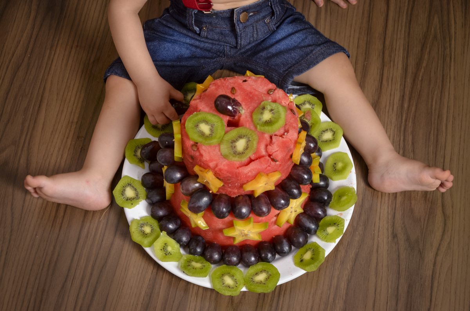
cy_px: 156
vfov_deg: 18.1
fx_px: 977
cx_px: 235
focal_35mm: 75
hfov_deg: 27.0
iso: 250
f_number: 5
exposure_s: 1/160
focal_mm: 50
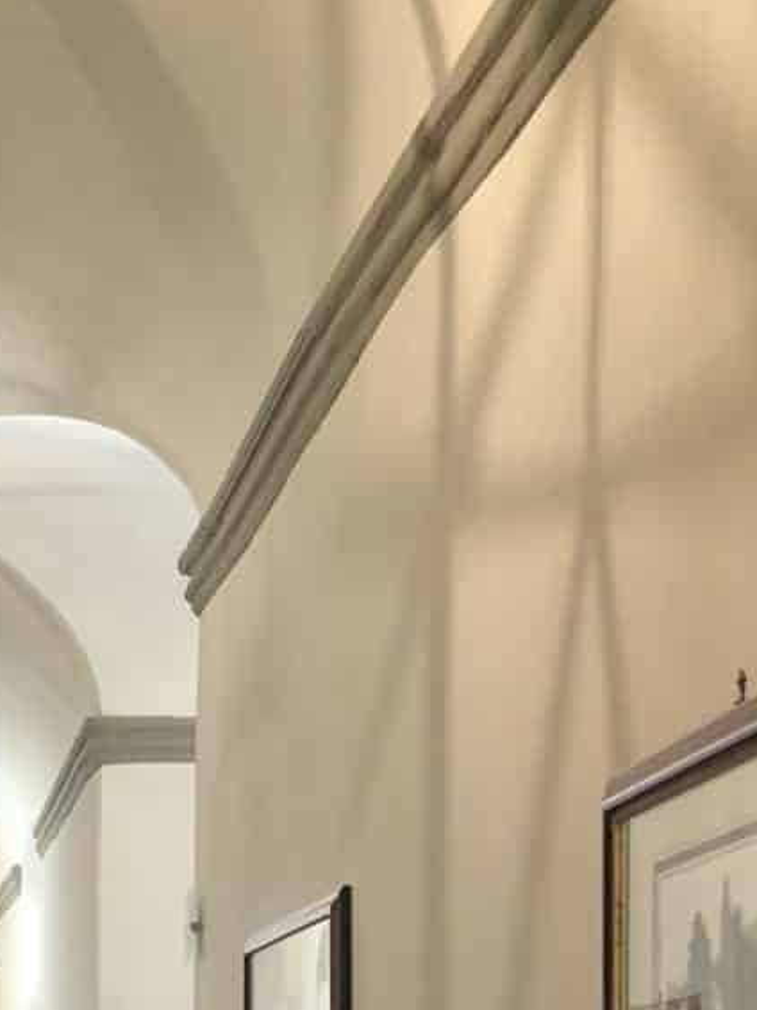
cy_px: 1110
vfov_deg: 19.8
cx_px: -184
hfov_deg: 15.0
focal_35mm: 95
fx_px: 2772
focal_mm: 3.99
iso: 40
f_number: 1.8
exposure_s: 1/17
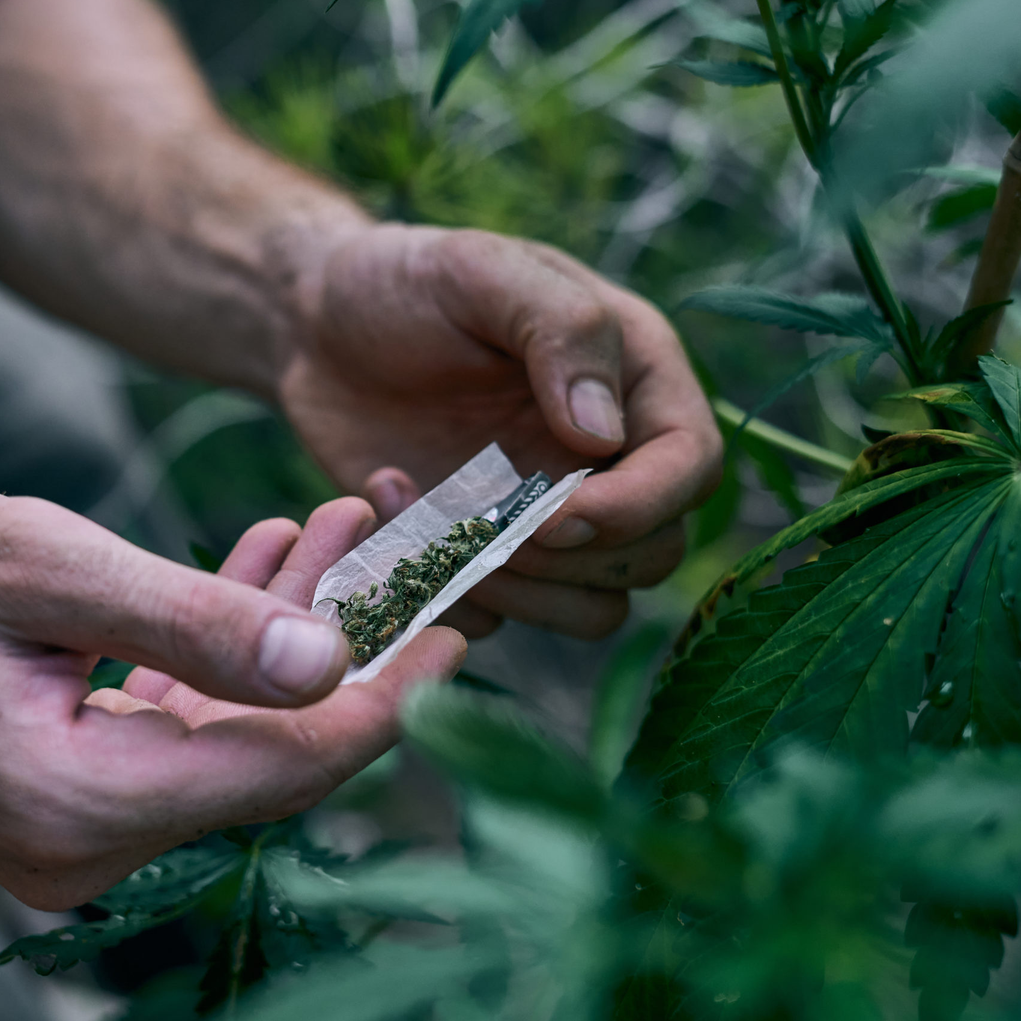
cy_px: 510
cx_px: 341
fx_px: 2136
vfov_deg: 26.9
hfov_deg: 26.7
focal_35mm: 64
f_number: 2.8
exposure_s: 1/320
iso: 800
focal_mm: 50
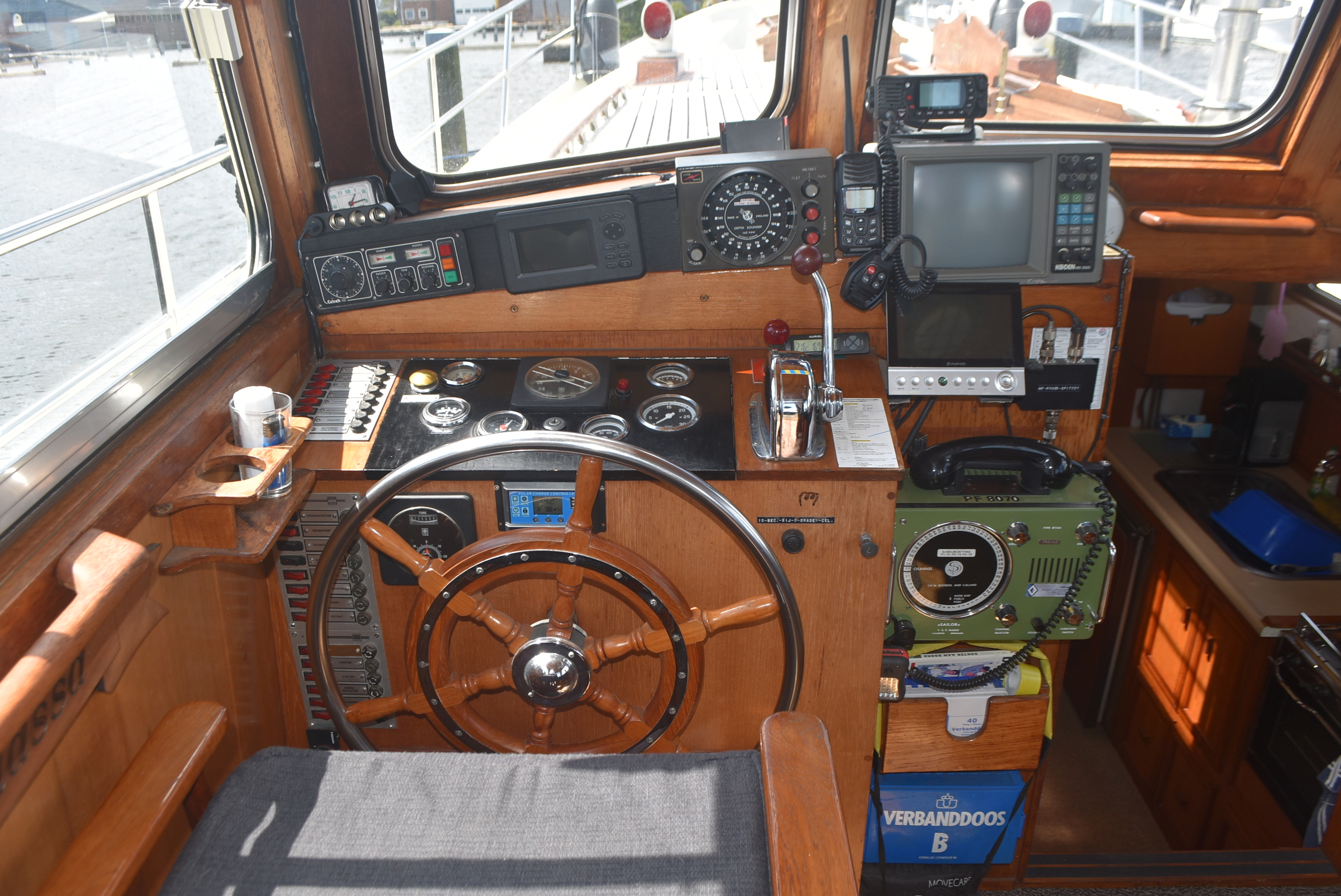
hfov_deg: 67.3
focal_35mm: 27
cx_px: 670
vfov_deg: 48.0
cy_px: 448
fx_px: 1006
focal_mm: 18
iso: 125
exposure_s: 1/125
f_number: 5.6
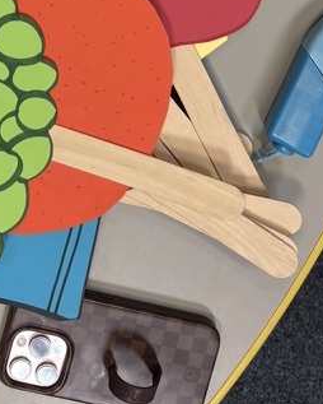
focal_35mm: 82
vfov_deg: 19.5
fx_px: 979
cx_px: 24
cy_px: -243
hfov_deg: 18.4
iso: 100
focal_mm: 5.96
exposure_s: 1/120
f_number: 1.6
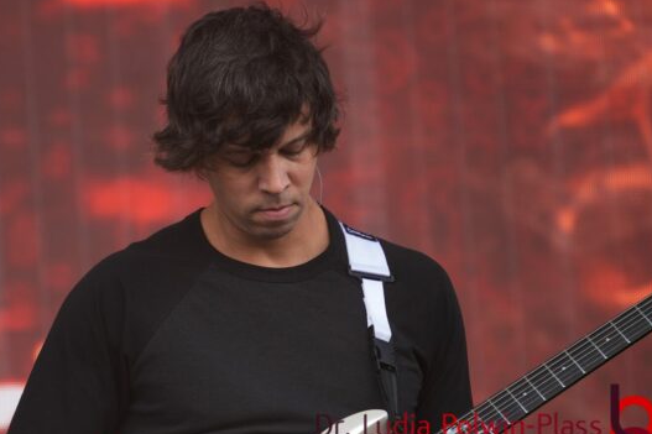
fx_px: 5938
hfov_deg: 6.3
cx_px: 249
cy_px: 213
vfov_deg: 4.2
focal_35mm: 328
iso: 250
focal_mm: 150
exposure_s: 1/250
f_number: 5.6
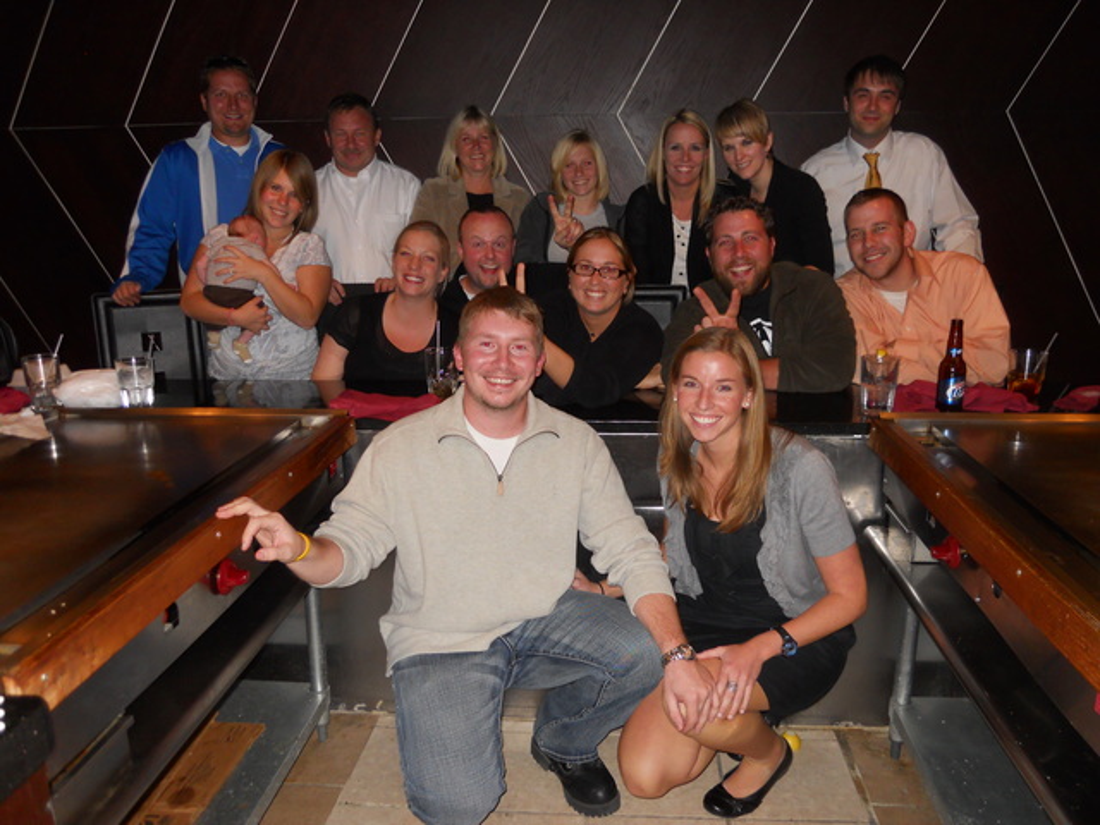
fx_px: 890
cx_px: 550
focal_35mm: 28
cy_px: 412
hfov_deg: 63.4
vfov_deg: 49.7
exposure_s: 1/25
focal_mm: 5
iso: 200
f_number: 2.7
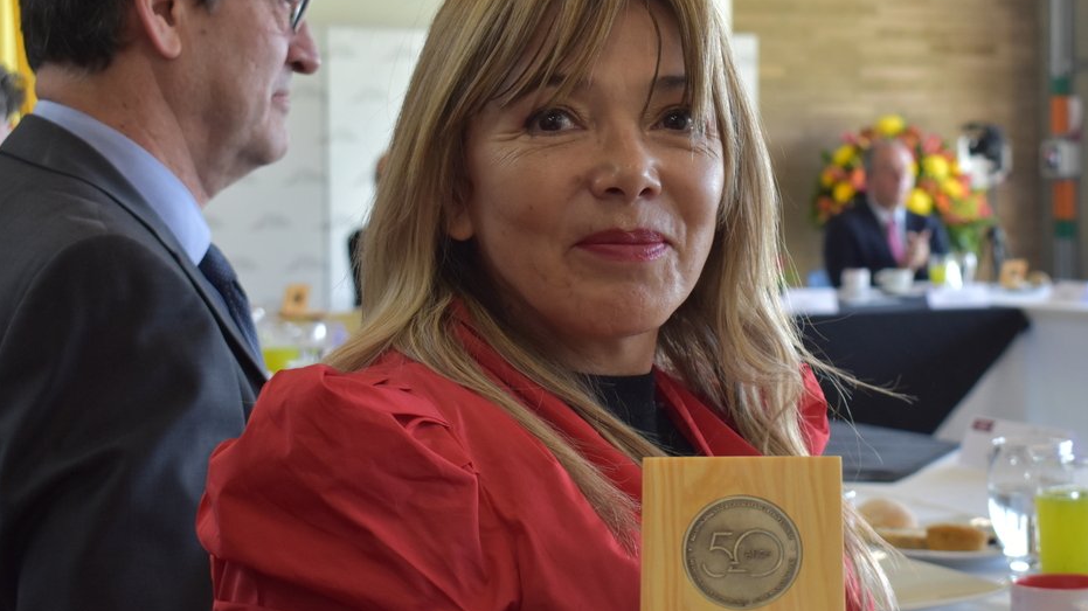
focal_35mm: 77
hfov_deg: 27.4
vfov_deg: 15.7
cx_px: 697
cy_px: 251
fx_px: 2221
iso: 800
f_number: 5.6
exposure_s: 1/125
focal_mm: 38
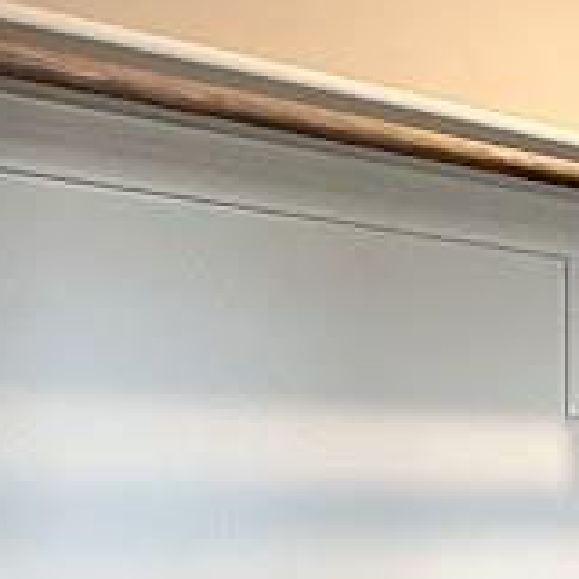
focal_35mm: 58
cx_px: 872
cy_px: 574
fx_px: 1098
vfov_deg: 27.9
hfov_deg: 23.5
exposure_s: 1/120
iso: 320
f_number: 2.2
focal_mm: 2.22
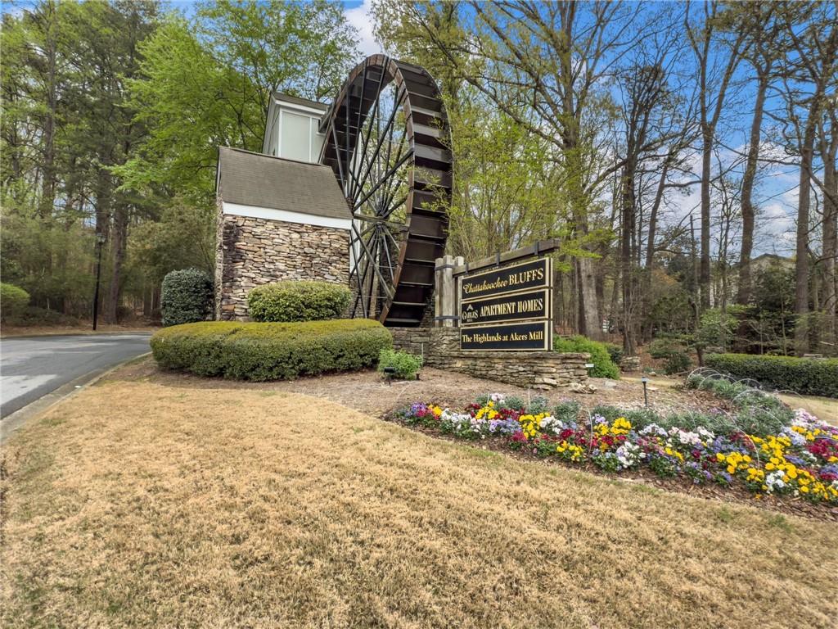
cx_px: 419
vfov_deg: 68.7
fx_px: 460
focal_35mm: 19
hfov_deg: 84.7
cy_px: 314
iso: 32
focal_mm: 2.22
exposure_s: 1/120
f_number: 2.2
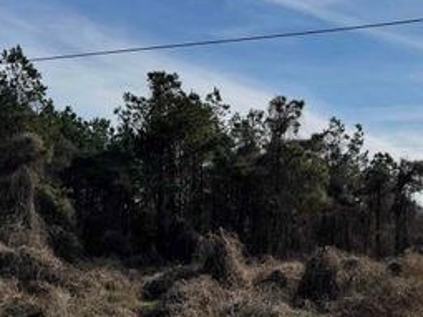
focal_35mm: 47
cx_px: 333
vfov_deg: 30.7
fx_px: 574
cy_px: 208
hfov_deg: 39.0
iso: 80
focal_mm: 6.76
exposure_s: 1/9009
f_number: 1.78
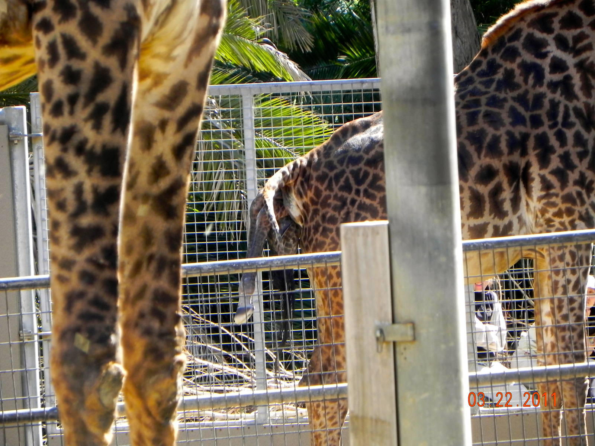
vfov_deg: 4.4
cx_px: 298
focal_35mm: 337
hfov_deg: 5.9
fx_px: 5793
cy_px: 223
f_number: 5
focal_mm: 59.9
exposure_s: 1/111
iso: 160
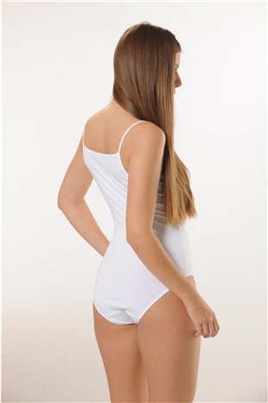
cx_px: 134
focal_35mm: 135
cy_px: 202
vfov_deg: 15.2
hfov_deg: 10.2
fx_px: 1507
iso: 100
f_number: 11
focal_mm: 135
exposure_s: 1/125
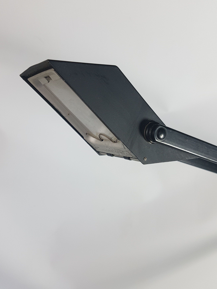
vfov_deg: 67.3
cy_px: 144
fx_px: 217
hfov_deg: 53.1
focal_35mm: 26
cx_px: 108
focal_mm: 4.2
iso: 50
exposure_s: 1/111
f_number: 1.7
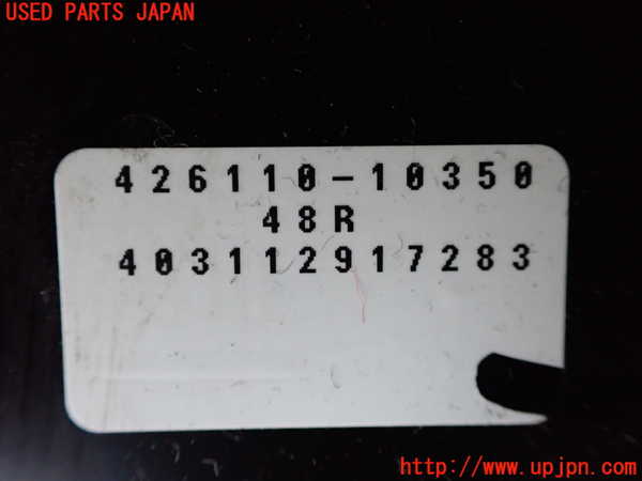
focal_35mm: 30
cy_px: 240
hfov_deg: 60.0
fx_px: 556
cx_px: 321
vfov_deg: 46.8
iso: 800
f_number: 2.3
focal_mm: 5.4
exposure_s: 1/60
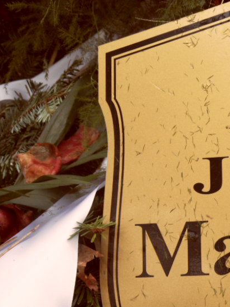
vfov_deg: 20.8
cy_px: 215
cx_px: 260
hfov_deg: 15.3
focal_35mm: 94
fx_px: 832
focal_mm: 8.2
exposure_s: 1/180
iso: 80
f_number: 3.8
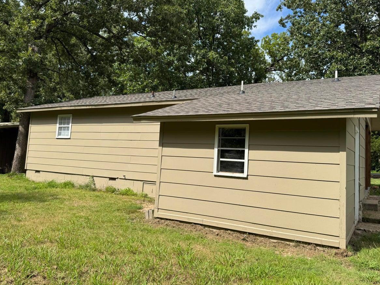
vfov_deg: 49.7
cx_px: 207
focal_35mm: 28
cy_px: 132
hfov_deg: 63.3
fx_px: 307
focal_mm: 6.76
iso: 80
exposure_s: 1/3096
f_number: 1.78
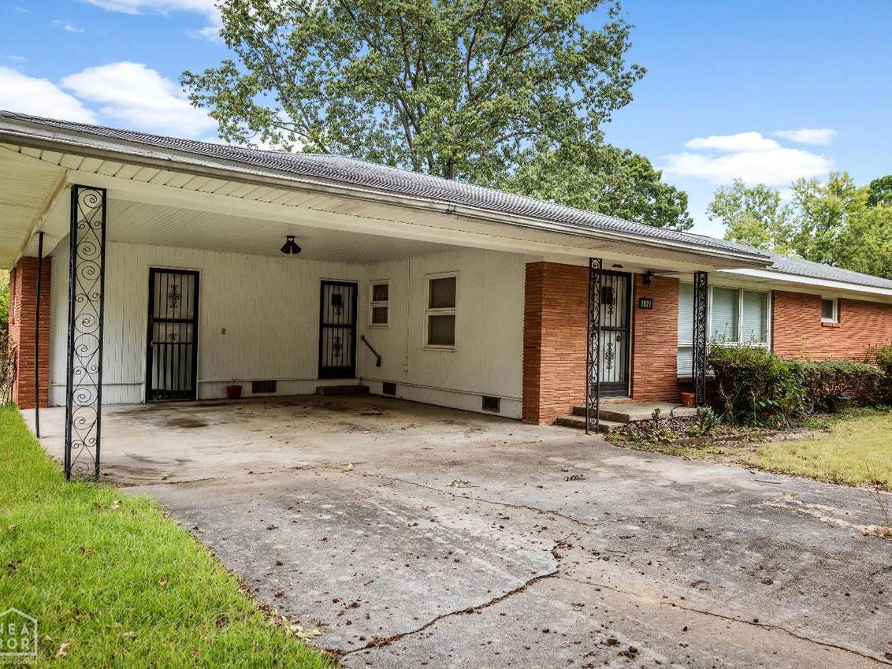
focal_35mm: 25
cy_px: 334
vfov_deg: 54.9
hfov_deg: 69.3
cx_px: 482
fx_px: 644
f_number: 5.6
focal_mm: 23
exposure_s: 1/80
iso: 200
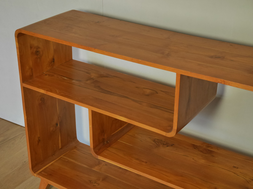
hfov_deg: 30.3
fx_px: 468
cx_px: 126
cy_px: 94
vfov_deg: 22.9
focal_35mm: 64
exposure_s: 1/80
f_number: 5.6
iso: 1600
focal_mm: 32
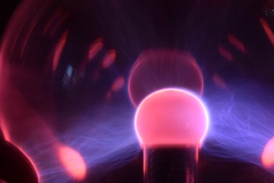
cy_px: 106
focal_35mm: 163
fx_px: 1241
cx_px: 169
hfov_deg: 12.6
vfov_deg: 8.4
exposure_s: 15
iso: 100
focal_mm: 62
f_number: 22
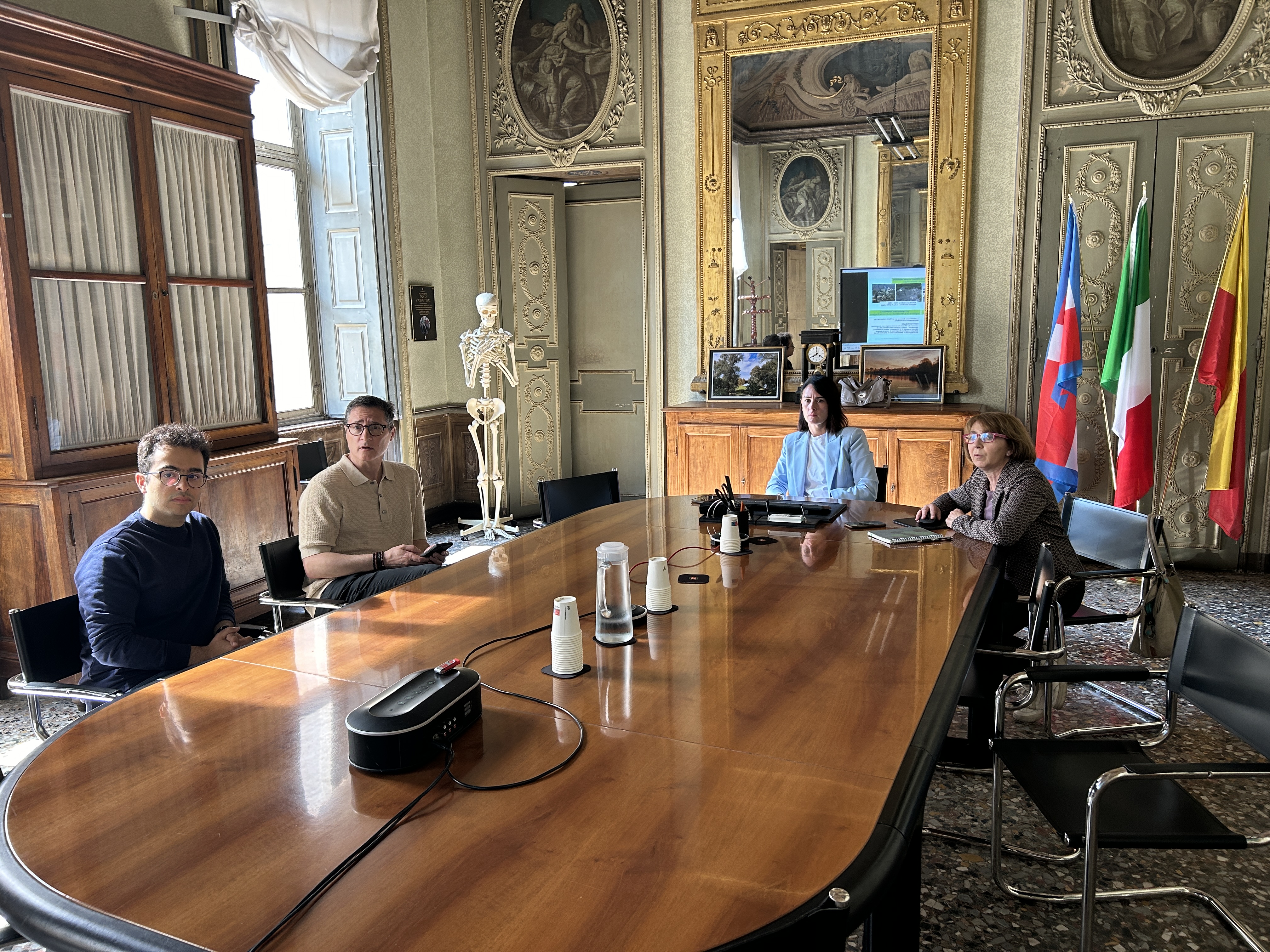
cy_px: 476
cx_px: 635
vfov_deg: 53.1
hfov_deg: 67.3
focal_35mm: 26
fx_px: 954
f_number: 1.5
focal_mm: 5.7
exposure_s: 1/90
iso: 100
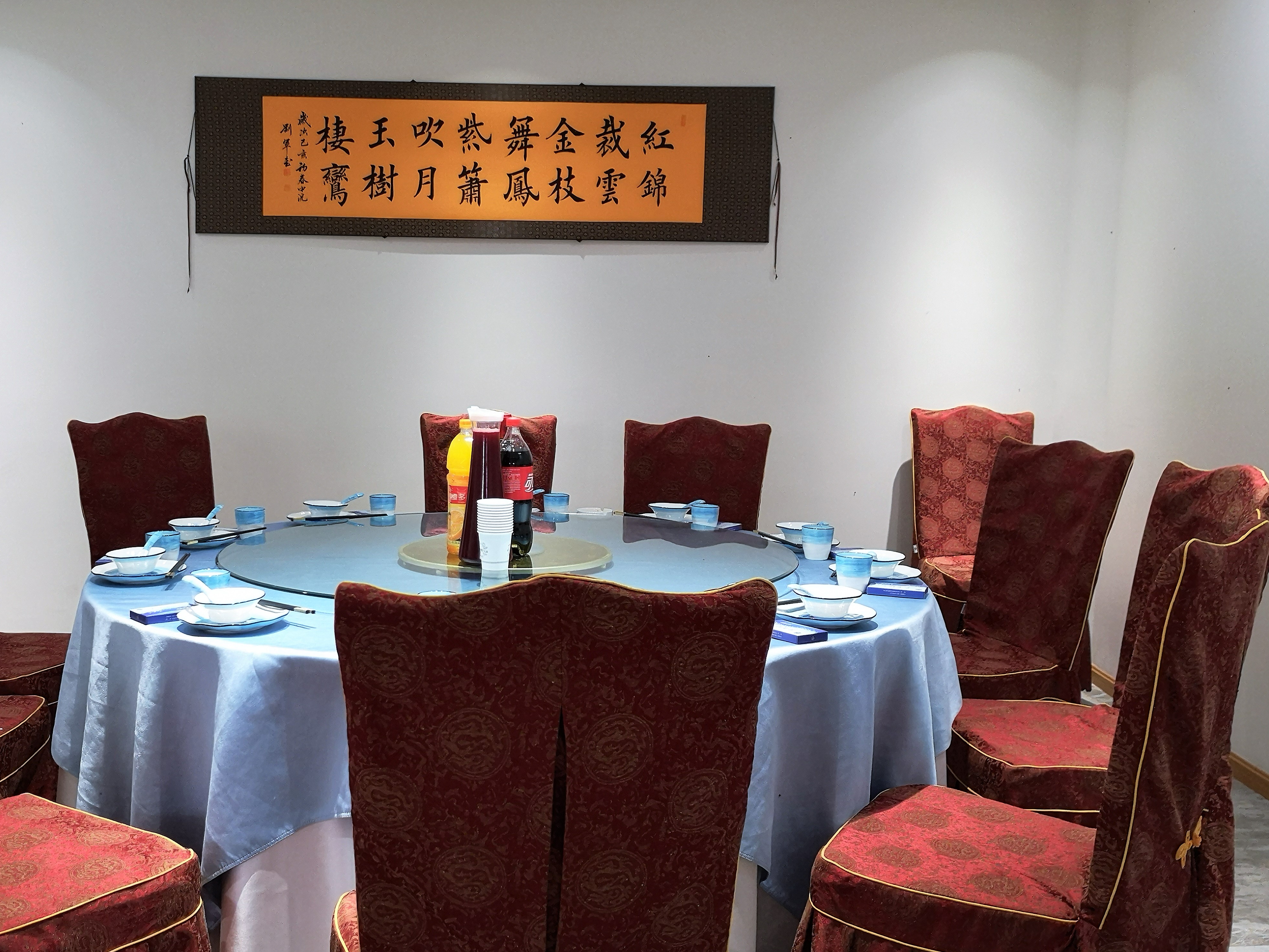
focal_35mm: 35
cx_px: 490
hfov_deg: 52.2
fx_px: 1283
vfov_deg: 40.7
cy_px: 498
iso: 160
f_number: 1.8
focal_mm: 3.95
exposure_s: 1/50
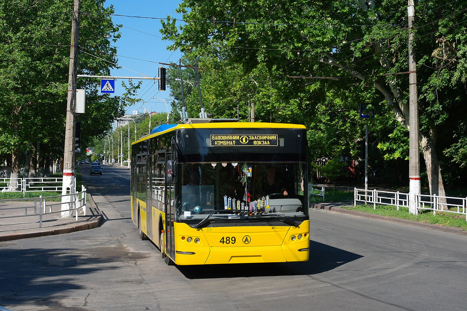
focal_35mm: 46
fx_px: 596
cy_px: 156
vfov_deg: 29.2
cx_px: 234
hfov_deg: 42.8
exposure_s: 1/800
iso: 250
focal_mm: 30
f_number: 5.6
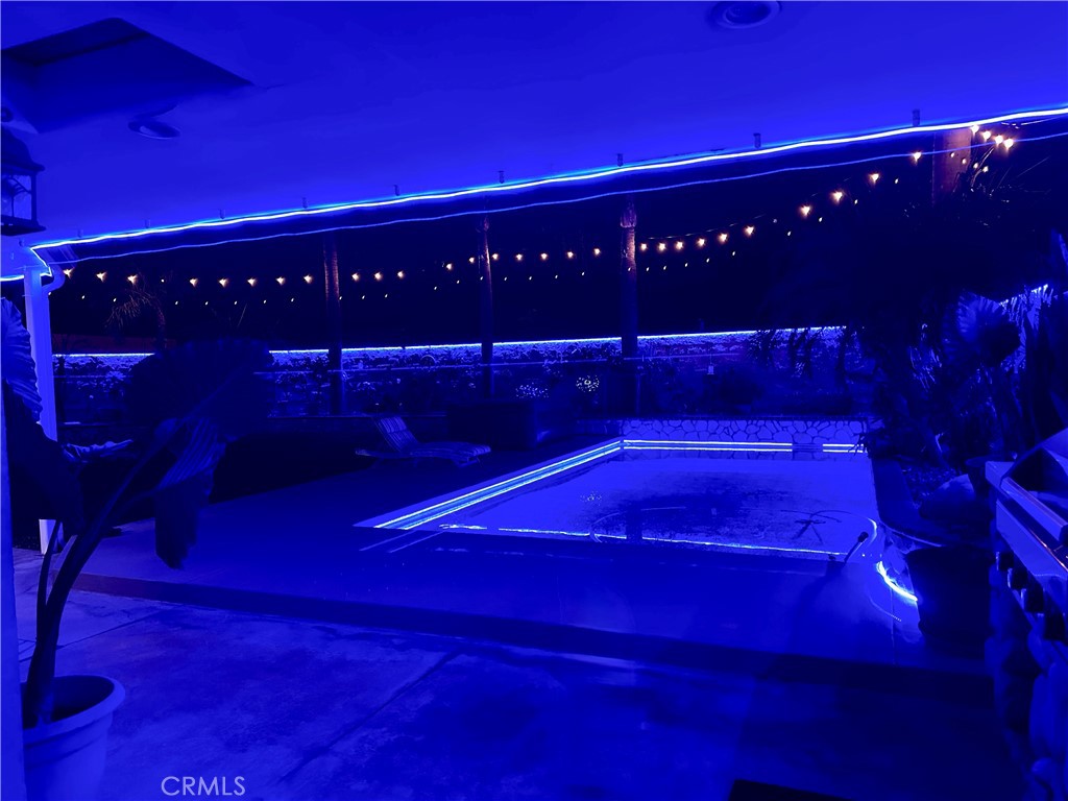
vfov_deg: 56.8
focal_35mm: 24
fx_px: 740
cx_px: 534
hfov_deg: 71.6
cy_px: 400
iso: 1000
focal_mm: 6.86
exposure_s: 1/30
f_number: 1.78
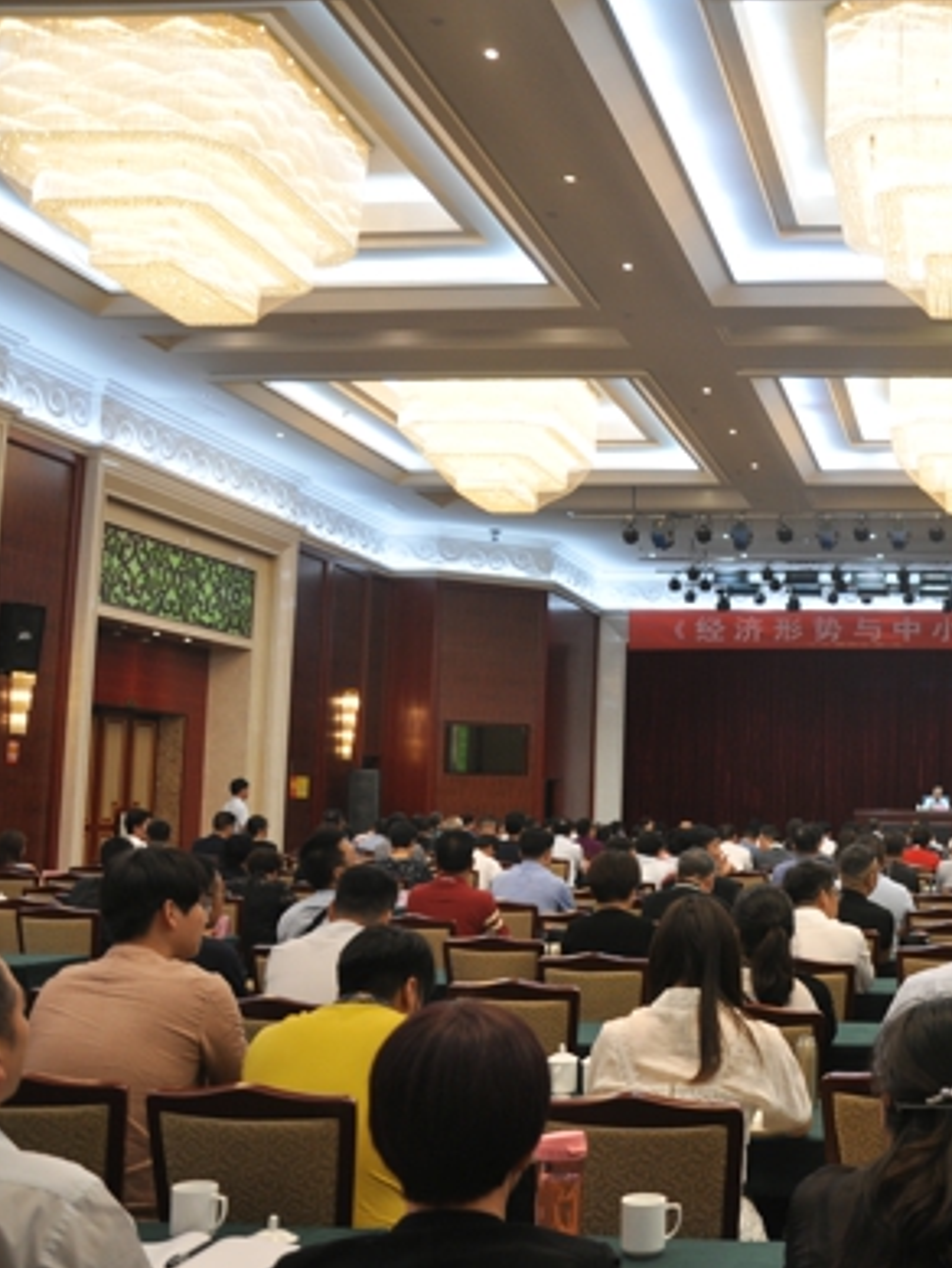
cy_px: 626
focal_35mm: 40
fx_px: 1466
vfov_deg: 46.8
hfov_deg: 33.2
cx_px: 936
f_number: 4
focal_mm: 18
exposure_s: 1/60
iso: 400
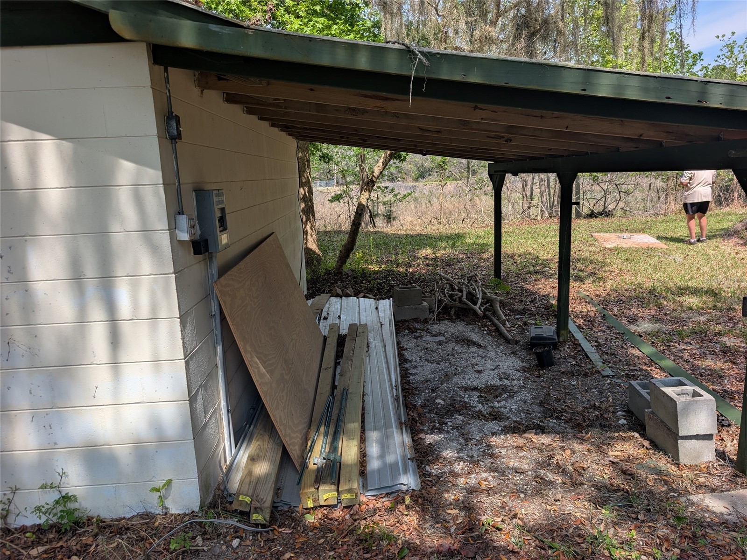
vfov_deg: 56.8
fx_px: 518
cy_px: 280
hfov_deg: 71.6
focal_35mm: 24
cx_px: 374
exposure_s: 1/690
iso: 21
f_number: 1.68
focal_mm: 6.9
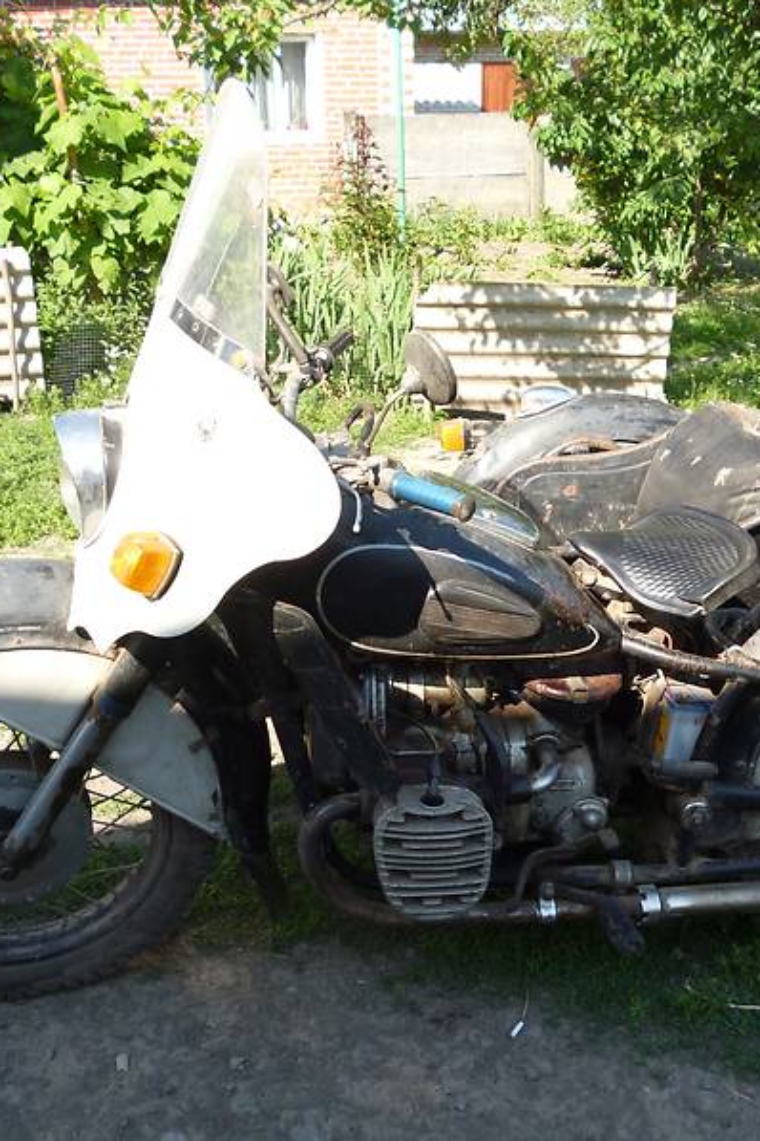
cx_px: 435
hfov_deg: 34.1
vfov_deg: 49.6
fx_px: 1235
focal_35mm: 39
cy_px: 570
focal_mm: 5
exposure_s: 1/250
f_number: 3.1
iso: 100
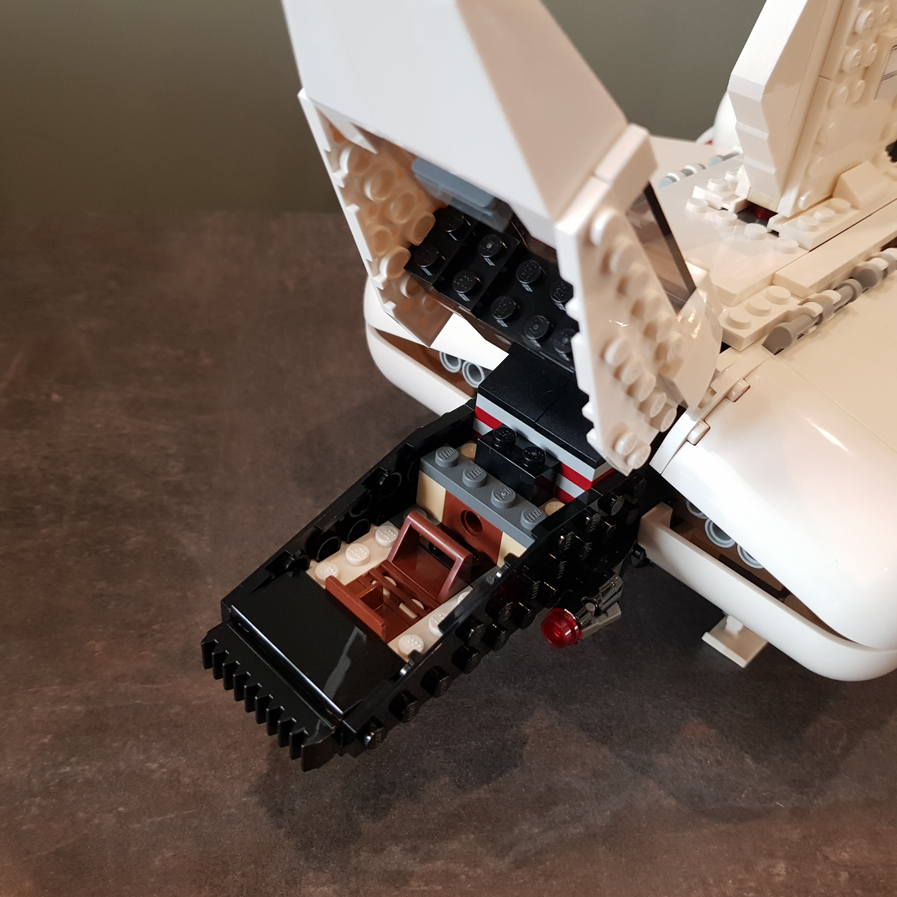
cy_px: 447
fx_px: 909
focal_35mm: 31
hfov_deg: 52.5
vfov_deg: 52.5
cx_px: 459
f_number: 1.7
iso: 320
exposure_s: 1/50
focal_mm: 4.2
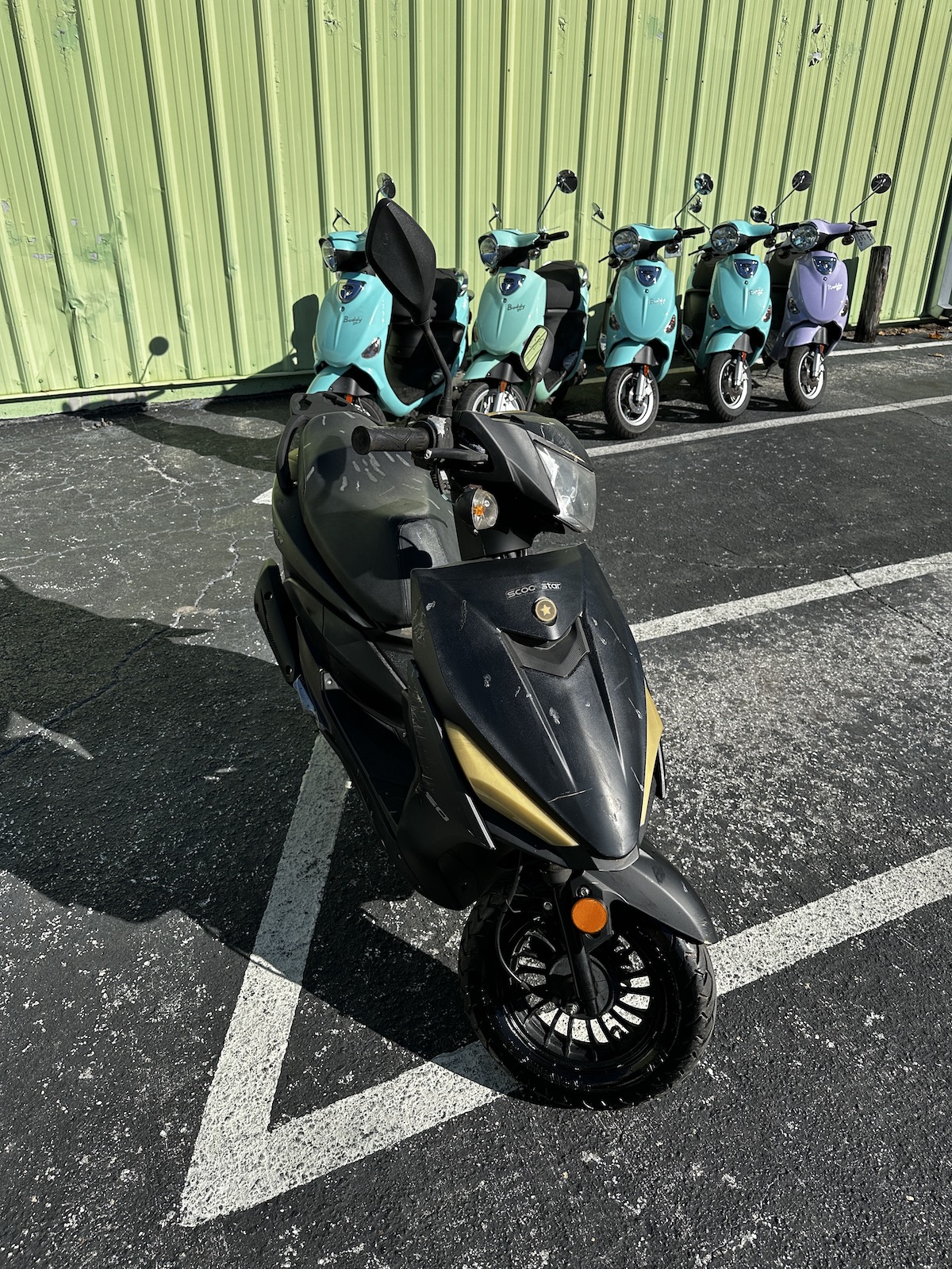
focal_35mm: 24
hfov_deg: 56.8
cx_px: 476
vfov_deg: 71.6
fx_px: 880
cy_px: 634
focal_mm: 6.86
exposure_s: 1/3597
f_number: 1.78
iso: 80
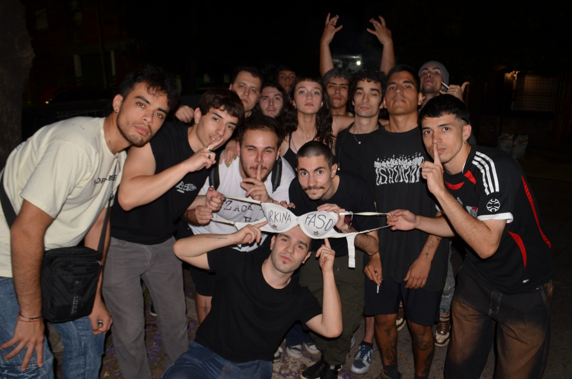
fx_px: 428
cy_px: 190
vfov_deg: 47.7
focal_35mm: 27
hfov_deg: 67.5
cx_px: 286
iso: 250
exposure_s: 1/10
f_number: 9
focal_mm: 18
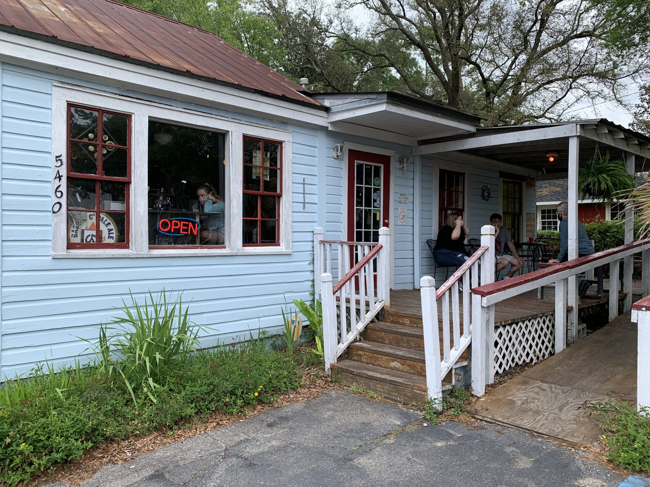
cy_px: 244
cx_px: 325
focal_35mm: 26
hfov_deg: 67.3
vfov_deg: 53.1
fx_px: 488
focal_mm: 4.25
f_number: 1.8
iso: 25
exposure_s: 1/954
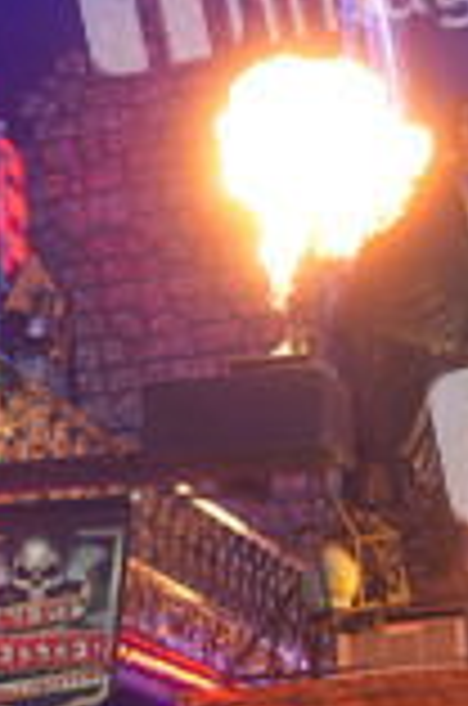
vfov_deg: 17.5
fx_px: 2252
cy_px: 643
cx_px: -108
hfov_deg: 11.6
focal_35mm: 115
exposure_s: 1/50
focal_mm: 30
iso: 640
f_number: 5
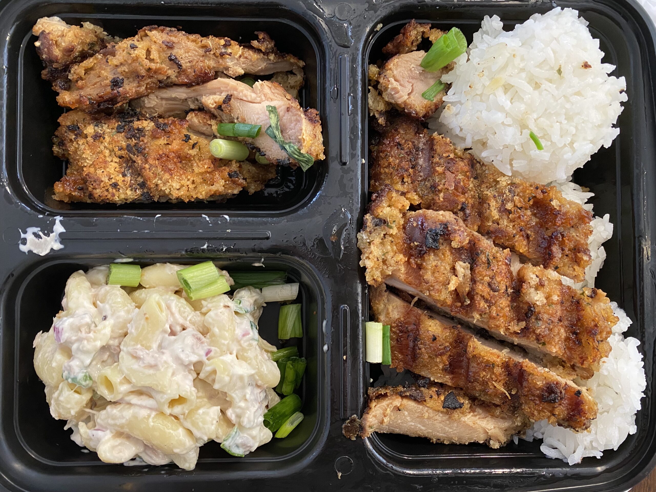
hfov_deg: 67.3
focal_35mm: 26
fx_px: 493
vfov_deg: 53.1
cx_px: 328
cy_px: 246
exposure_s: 1/40
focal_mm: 4.25
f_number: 1.8
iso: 320
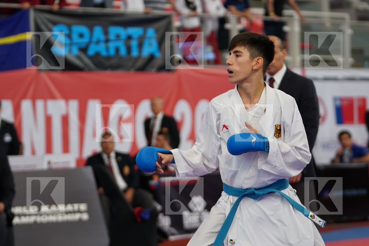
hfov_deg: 13.7
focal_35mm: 150
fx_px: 1537
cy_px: 123
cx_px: 184
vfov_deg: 9.1
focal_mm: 100
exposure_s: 1/1000
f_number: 2.8
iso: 1600
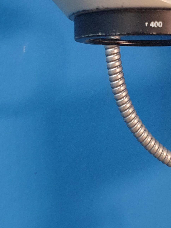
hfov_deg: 27.4
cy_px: 65
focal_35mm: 52
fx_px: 343
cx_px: 141
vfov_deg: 36.2
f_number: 2.4
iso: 320
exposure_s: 1/50
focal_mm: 4.3
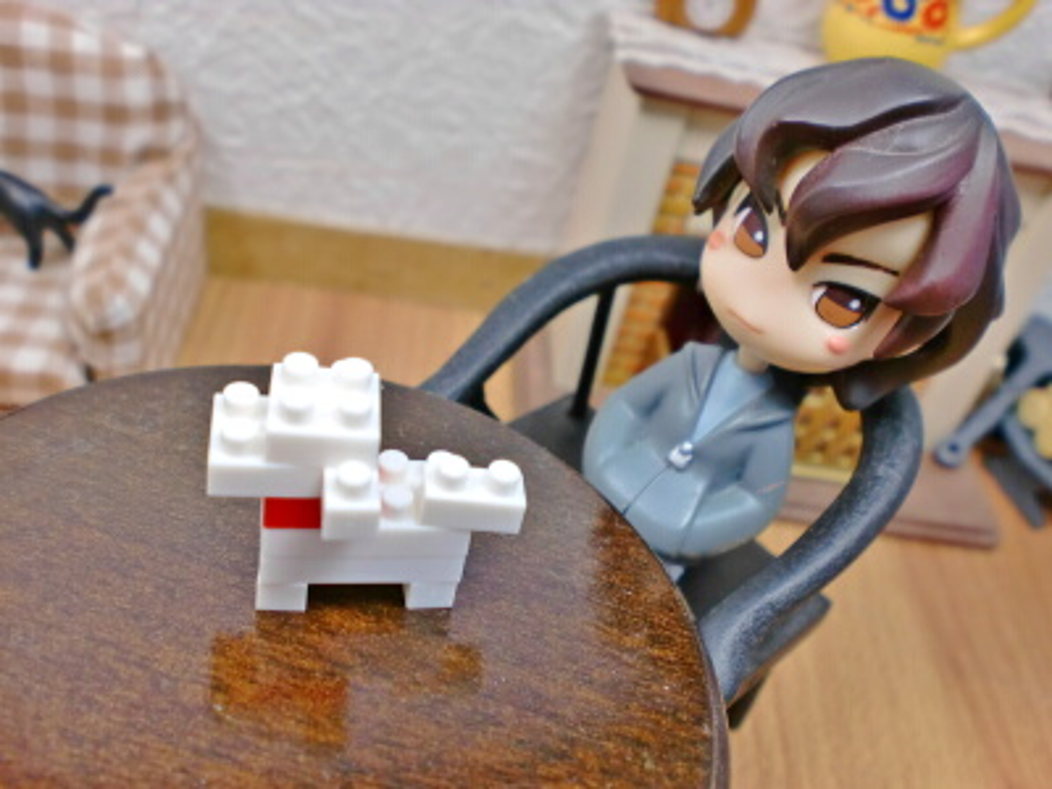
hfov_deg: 52.6
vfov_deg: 40.7
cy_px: 394
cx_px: 526
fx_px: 1064
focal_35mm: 35
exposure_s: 1/60
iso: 80
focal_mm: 6.3
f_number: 3.1
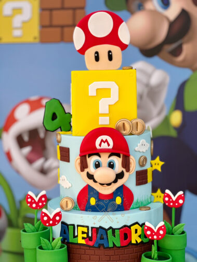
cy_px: 131
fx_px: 584
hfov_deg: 19.1
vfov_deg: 25.3
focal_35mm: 77
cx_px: 98
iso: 40
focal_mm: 9
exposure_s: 1/121
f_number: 2.8
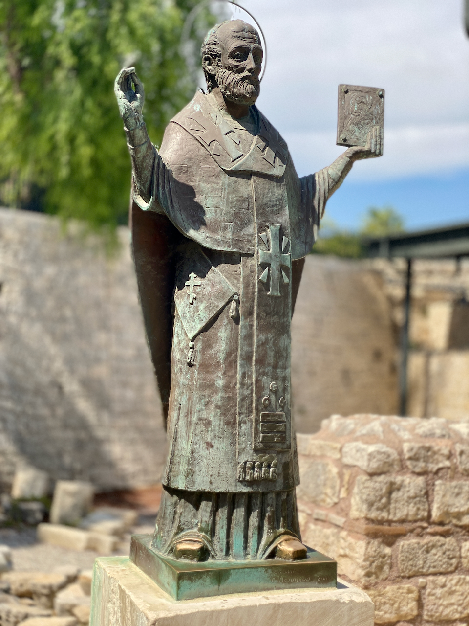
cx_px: 234
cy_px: 313
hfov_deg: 28.0
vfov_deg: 36.8
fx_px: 939
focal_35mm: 52
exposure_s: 1/1229
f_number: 2
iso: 20
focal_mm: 6
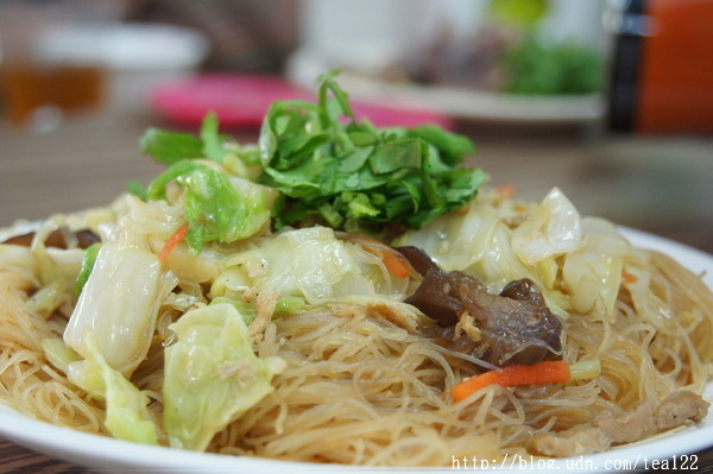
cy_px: 237
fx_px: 1365
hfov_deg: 29.3
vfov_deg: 19.7
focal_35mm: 69
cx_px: 356
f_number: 5
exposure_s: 1/80
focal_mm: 46
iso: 1250
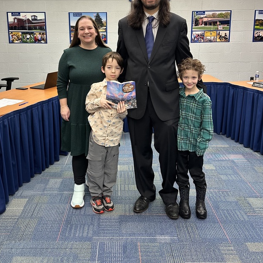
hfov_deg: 47.1
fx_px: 301
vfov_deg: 46.6
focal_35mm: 35
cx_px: 111
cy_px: 93
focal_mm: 6.86
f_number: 1.78
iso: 160
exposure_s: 1/60
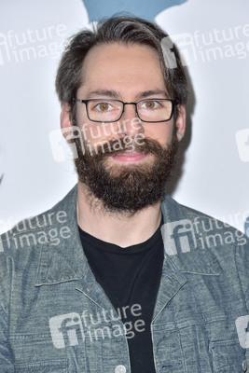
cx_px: 124
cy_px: 186
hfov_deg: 9.2
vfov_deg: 13.7
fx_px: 1555
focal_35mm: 150
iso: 320
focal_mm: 150
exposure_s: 1/250
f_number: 7.1
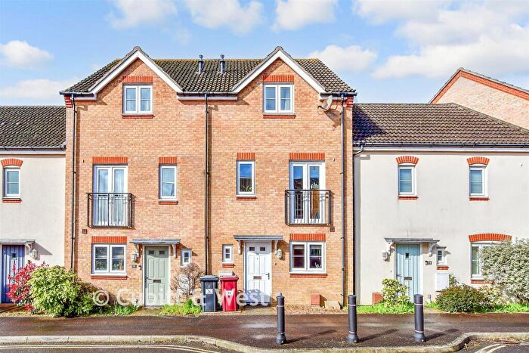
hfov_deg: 90.0
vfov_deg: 67.4
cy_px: 176
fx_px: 265
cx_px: 264
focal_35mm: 18
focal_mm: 12
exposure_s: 1/800
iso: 400
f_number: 8
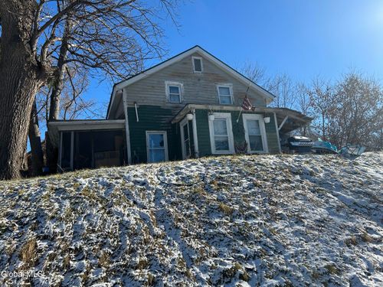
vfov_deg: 53.1
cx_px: 192
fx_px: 288
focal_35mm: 26
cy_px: 144
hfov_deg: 67.3
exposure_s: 1/3257
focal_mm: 5.7
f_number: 1.5
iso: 50
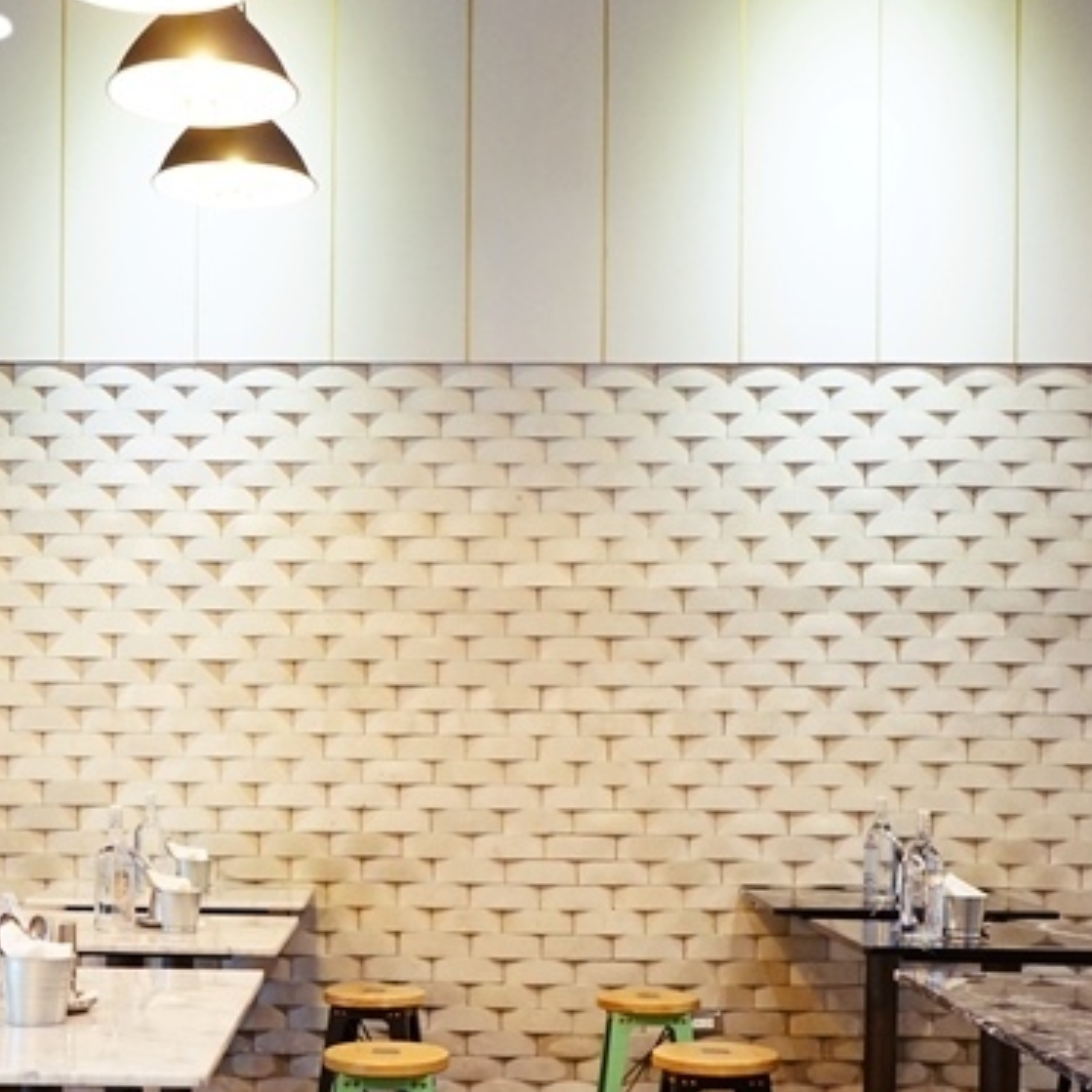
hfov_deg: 33.1
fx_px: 1820
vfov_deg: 33.1
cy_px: 739
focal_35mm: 51
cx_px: 360
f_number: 3.5
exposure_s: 1/60
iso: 2500
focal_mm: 28
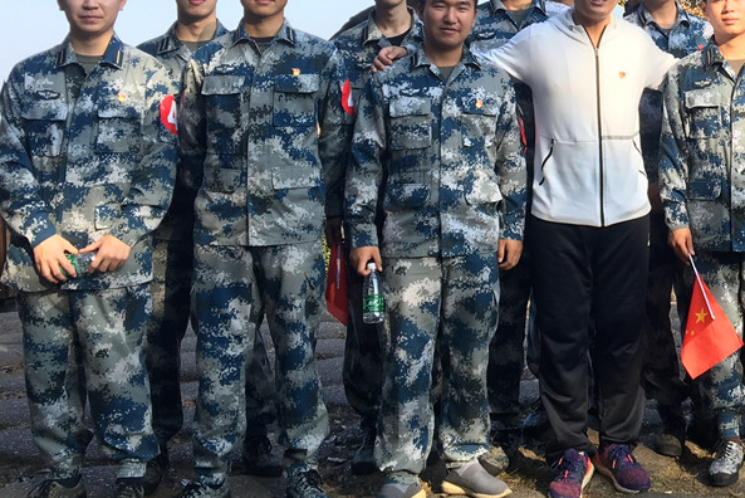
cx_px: 668
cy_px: 23
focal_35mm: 61
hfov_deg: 31.4
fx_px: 1263
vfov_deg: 21.6
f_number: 2.2
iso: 25
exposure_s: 1/298
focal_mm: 4.15
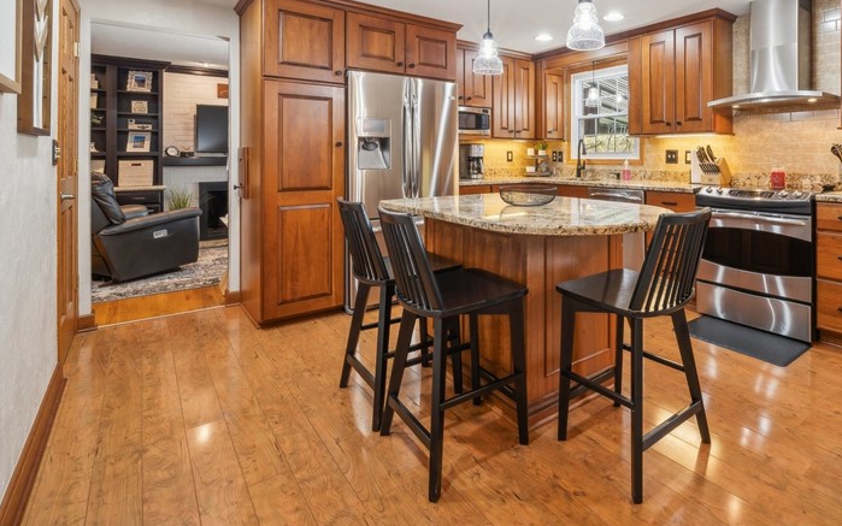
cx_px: 548
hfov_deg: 85.5
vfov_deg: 59.7
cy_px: 149
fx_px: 436
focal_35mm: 19
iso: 50
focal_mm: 12
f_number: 11
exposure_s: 2
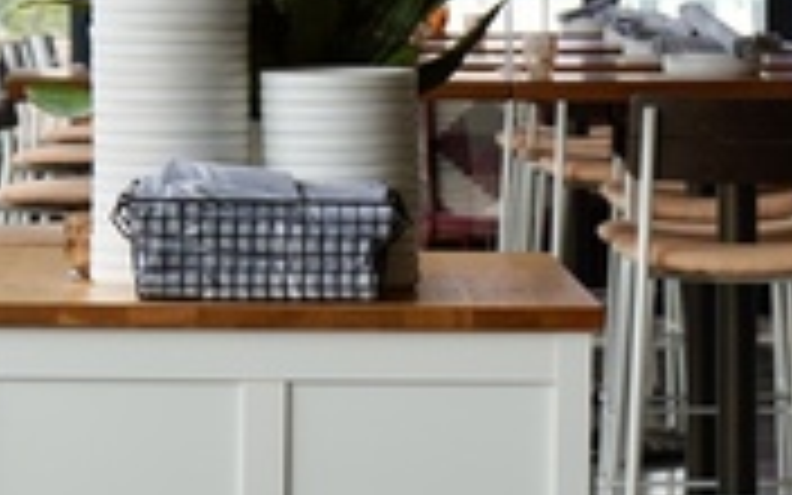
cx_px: 531
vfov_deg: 5.4
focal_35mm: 243
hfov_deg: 8.6
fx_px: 5245
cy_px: 144
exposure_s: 1/160
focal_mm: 70
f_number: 5.6
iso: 400
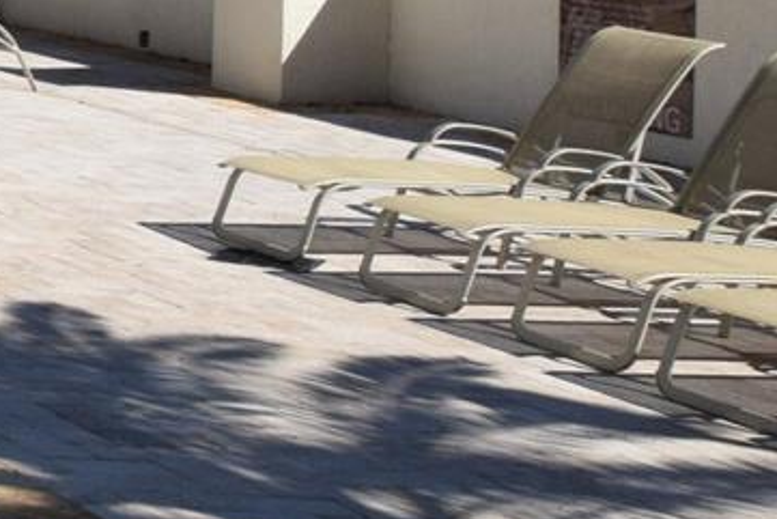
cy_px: -154
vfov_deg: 11.2
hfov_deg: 11.9
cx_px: -1356
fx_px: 2569
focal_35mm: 119
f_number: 11
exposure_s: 1/500
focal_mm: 14
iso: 200
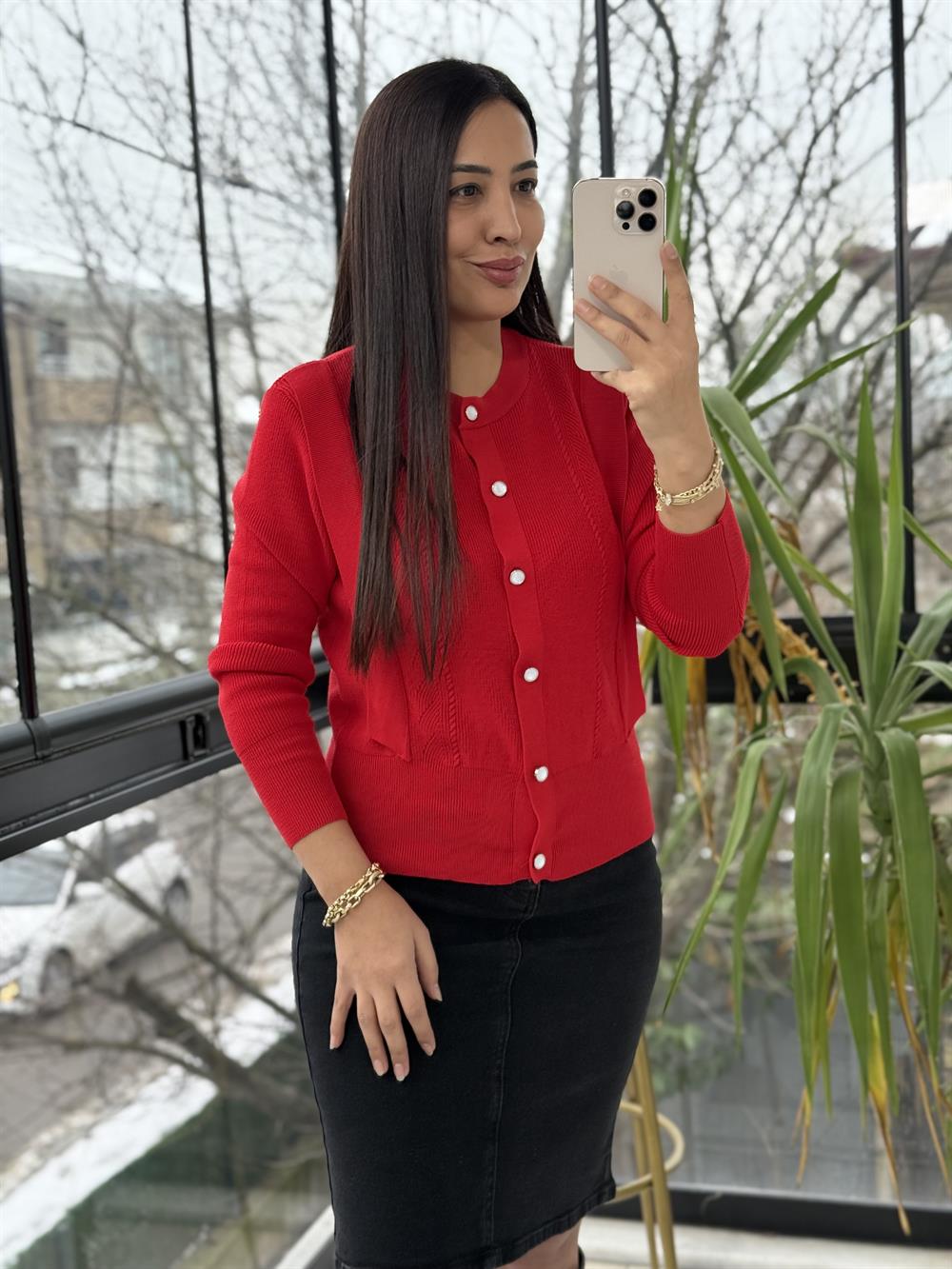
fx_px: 1760
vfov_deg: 39.7
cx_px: 476
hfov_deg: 30.3
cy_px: 634
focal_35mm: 48
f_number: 1.78
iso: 160
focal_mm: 6.76
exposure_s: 1/237
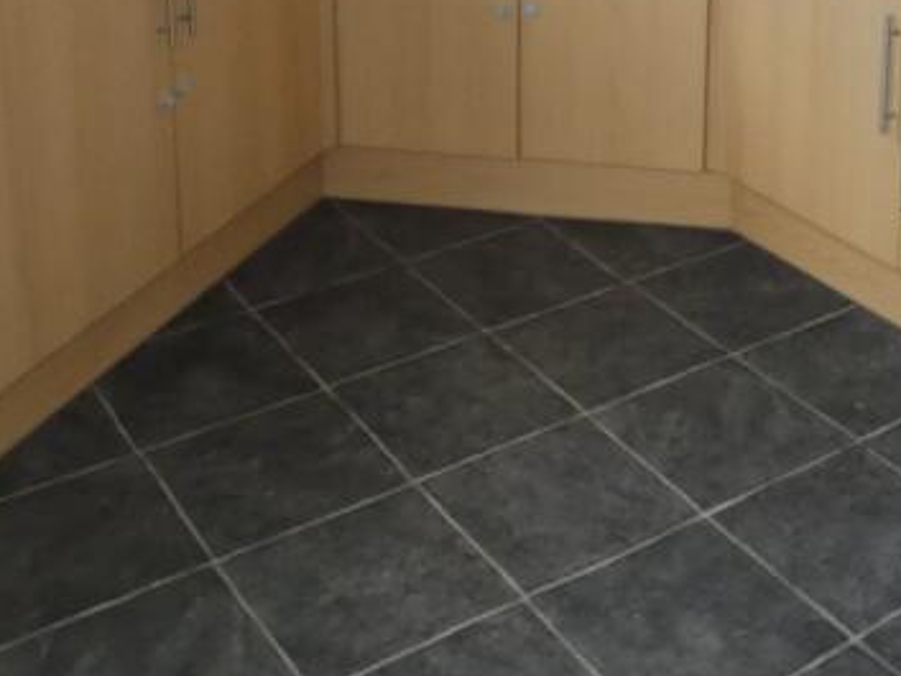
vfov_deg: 22.9
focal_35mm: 58
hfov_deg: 32.7
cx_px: 646
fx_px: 1510
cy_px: -158
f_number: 2.8
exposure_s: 1/60
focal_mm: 3.6
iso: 320
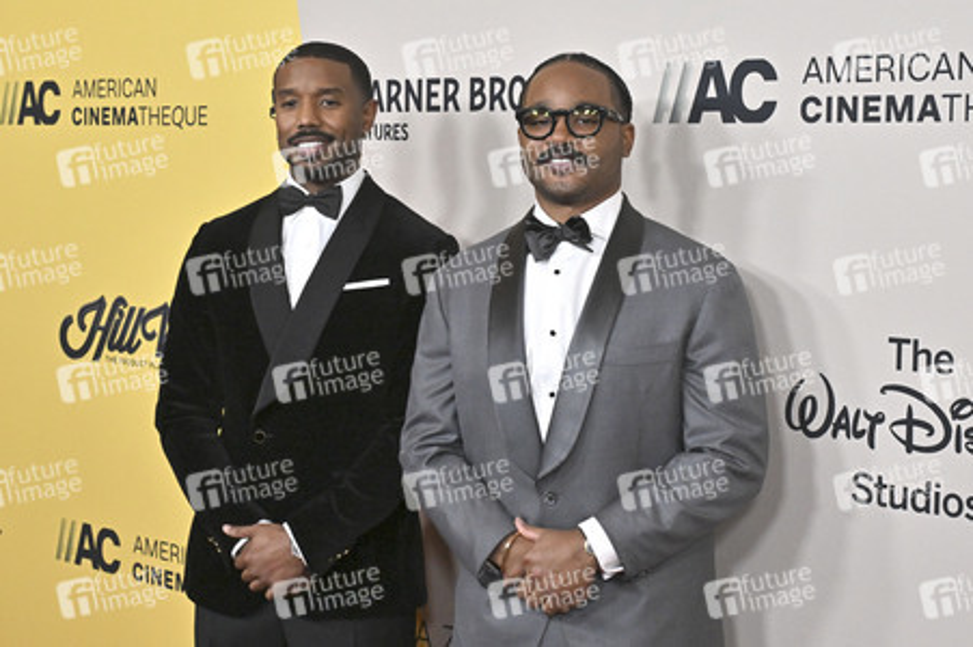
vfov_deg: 24.6
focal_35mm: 55
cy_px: 324
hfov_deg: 36.3
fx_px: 1485
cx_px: 486
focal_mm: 37
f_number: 5.6
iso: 2000
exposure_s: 1/320
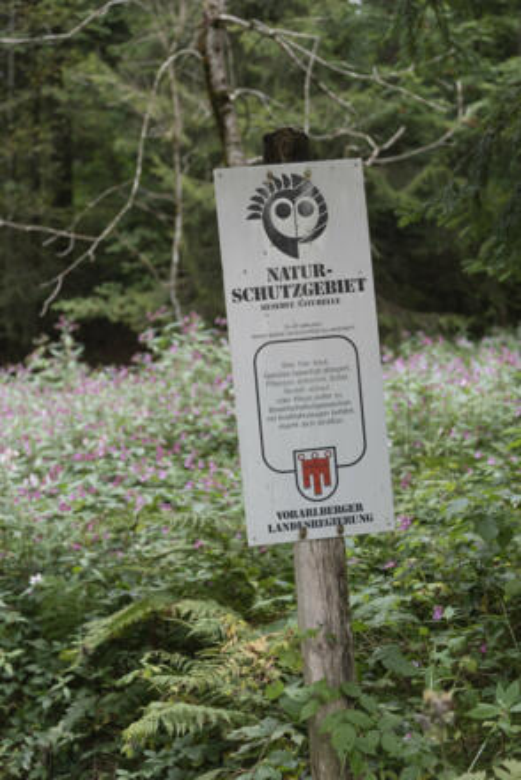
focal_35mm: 58
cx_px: 260
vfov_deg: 34.5
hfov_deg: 23.4
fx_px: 1257
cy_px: 390
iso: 200
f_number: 4
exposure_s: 1/160
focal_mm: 58
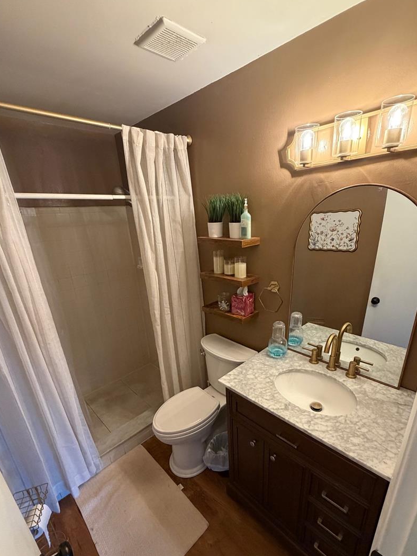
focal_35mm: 16
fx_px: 257
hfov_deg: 78.0
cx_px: 223
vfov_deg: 94.0
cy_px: 311
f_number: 2.2
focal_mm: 2.22
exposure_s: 1/60
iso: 500
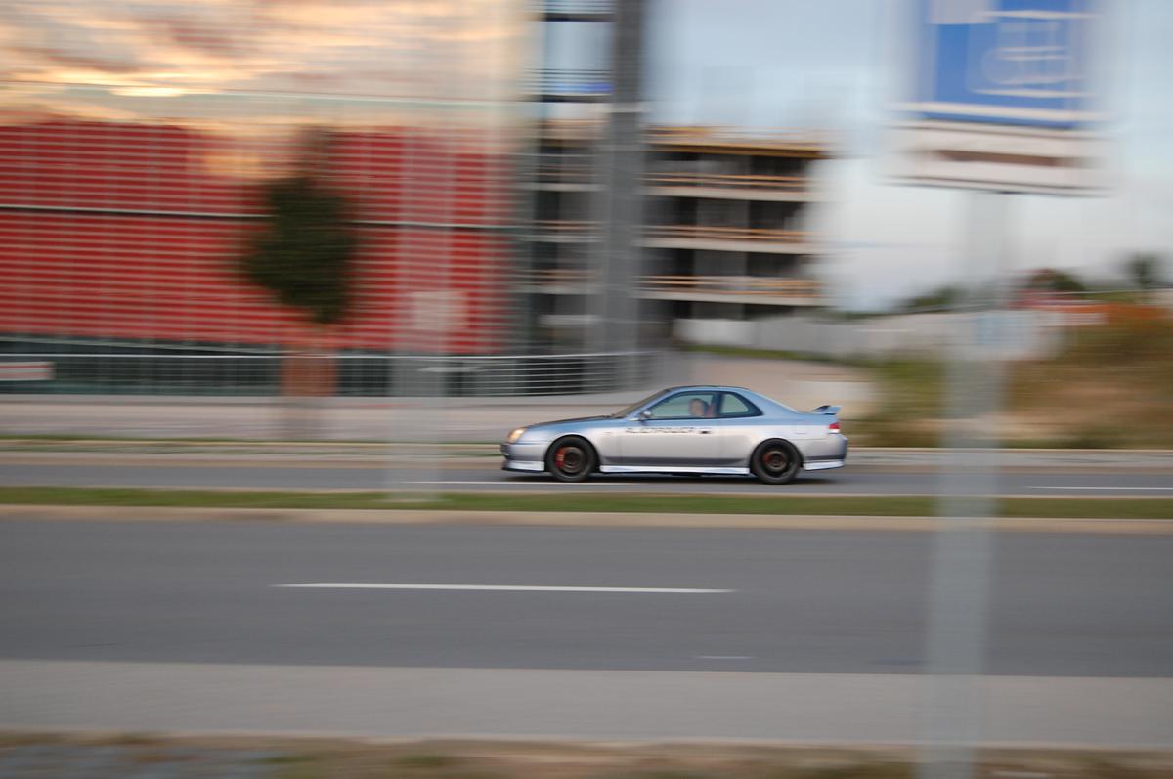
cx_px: 586
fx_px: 1709
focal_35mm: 52
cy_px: 390
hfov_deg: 37.9
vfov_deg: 25.7
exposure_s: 1/40
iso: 400
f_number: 4.8
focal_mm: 35
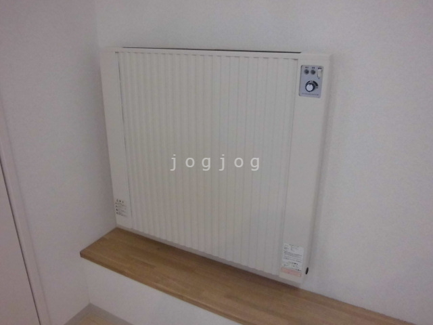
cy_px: 162
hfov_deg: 67.3
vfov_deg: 53.1
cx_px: 216
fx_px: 325
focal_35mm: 26
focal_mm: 4.7
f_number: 2.8
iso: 400
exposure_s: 1/60
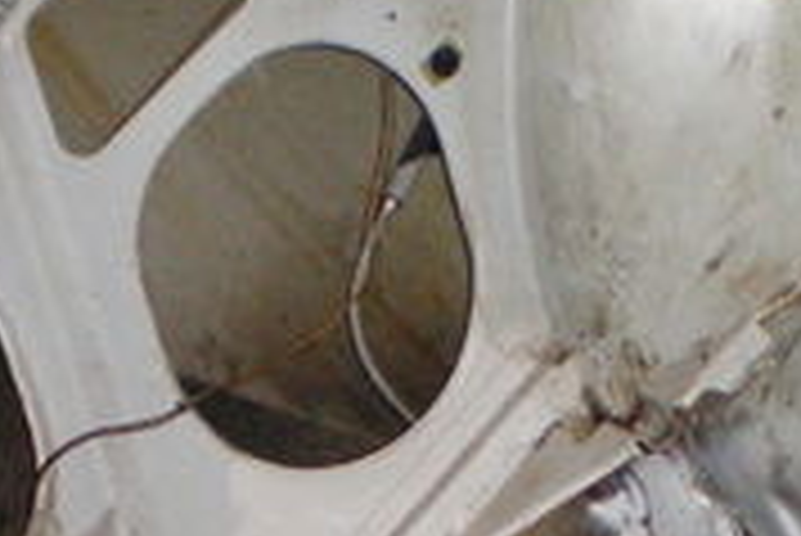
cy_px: 869
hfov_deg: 14.4
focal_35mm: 142
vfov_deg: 9.3
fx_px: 3162
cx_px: 468
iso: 400
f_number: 3.1
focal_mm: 6.3
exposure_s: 1/50
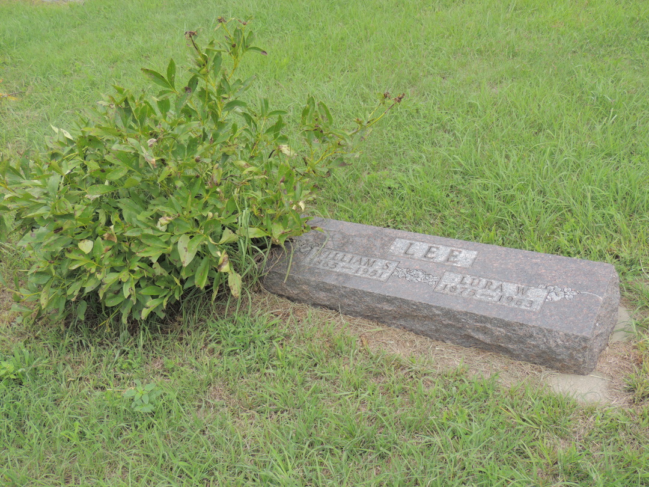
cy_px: 244
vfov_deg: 36.0
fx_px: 750
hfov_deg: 46.8
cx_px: 324
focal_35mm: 40
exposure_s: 1/500
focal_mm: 7.1
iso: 100
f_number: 3.3
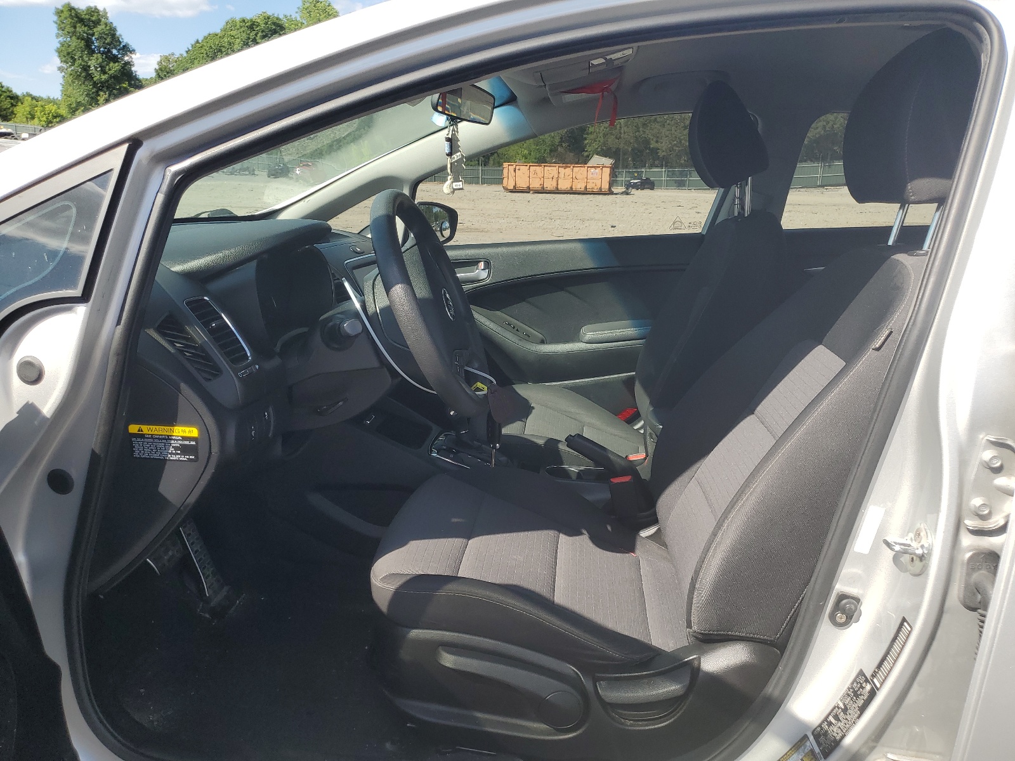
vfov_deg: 53.1
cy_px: 380
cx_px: 508
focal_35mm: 26
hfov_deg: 67.3
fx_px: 762
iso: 50
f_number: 1.5
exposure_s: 1/1667
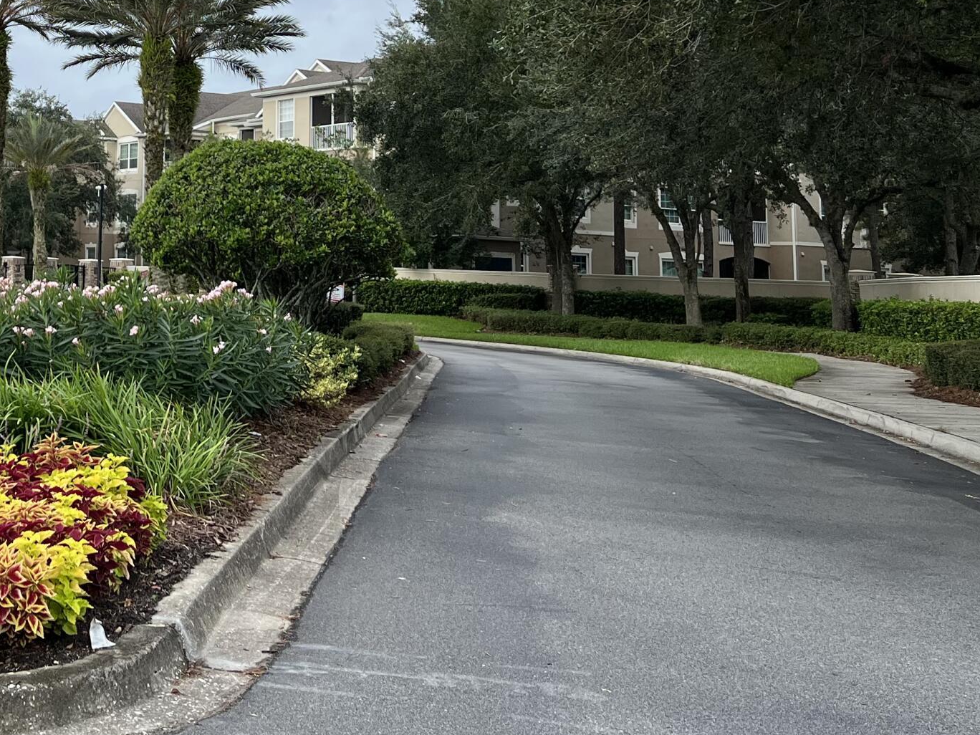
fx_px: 1614
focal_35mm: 57
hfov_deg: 31.6
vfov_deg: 24.6
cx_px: 40
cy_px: 27
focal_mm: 5.7
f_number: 1.5
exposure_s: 1/1808
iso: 50
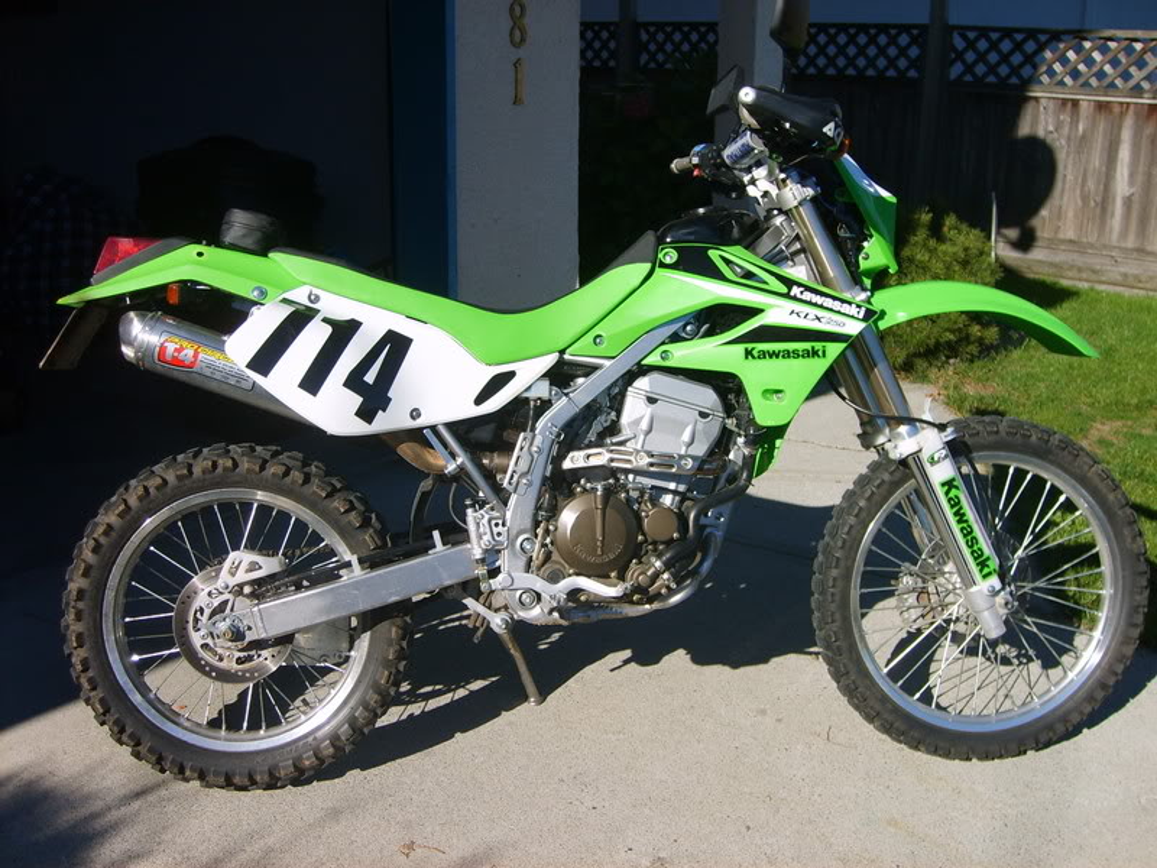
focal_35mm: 35
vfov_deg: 40.7
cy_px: 434
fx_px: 1170
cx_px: 578
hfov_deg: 52.6
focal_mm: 5.8
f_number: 2.8
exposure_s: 1/1000
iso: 50
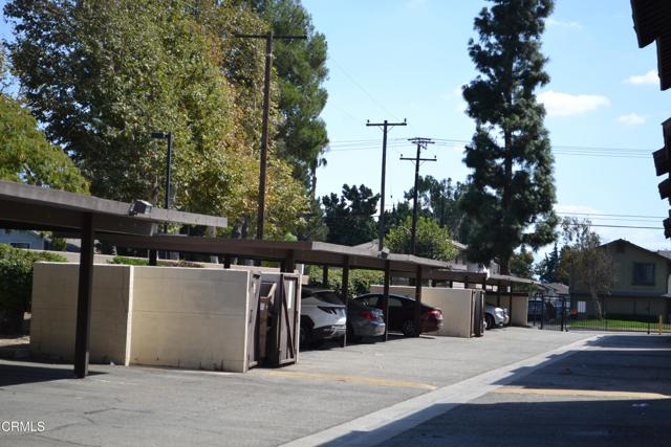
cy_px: 224
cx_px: 336
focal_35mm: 82
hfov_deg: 24.6
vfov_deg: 16.6
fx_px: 1538
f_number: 6.3
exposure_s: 1/320
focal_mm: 55
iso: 100
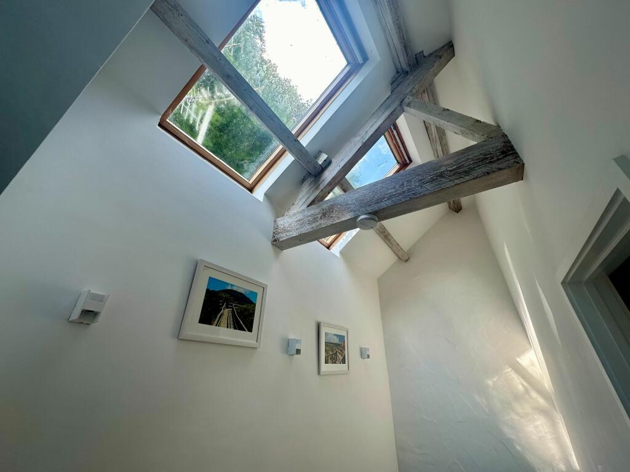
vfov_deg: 85.7
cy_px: 236
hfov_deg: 102.1
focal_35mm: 14
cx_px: 315
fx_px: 255
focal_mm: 2.22
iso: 40
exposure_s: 1/99
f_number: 2.2
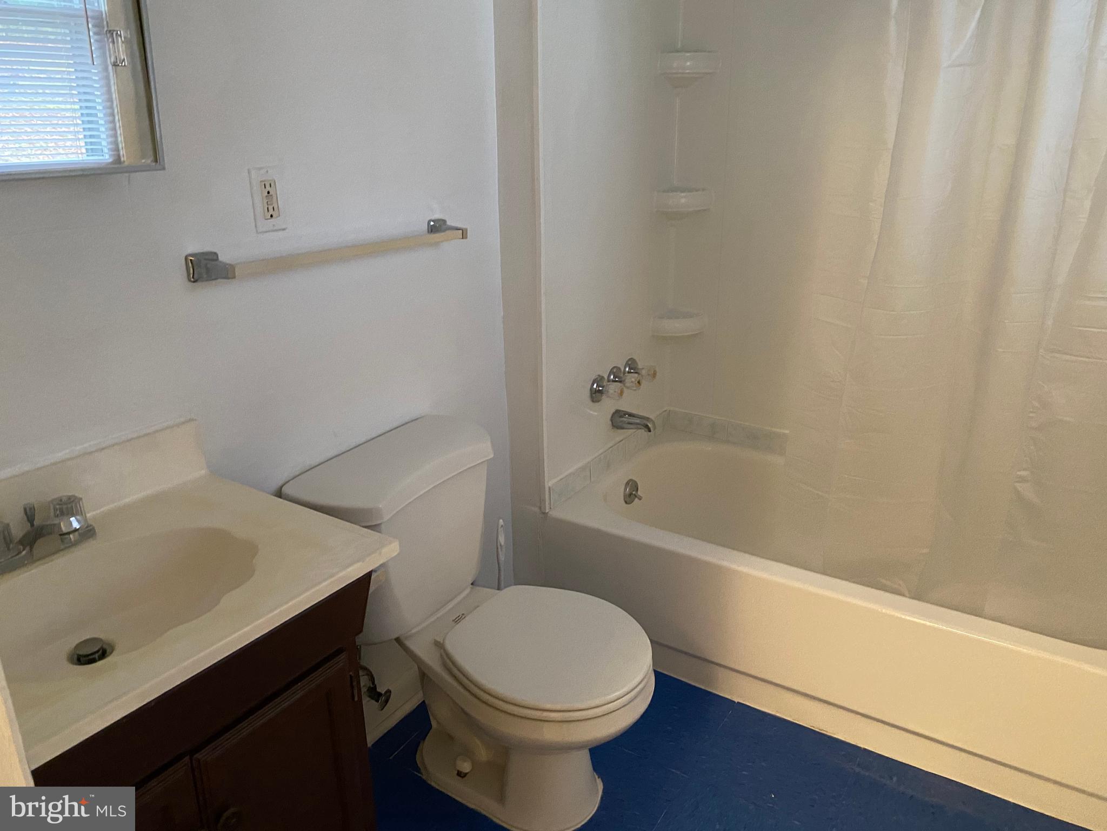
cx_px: 554
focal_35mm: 26
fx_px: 831
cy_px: 416
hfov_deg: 67.3
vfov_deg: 53.1
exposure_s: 1/40
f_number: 1.8
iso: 500
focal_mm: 4.25
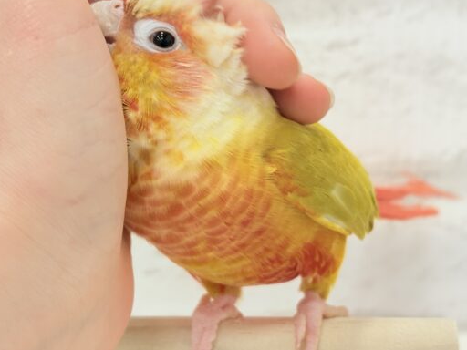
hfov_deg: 29.8
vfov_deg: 22.5
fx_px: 877
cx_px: 241
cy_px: 138
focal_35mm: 65
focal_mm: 5.96
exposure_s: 1/50
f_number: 1.6
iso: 50
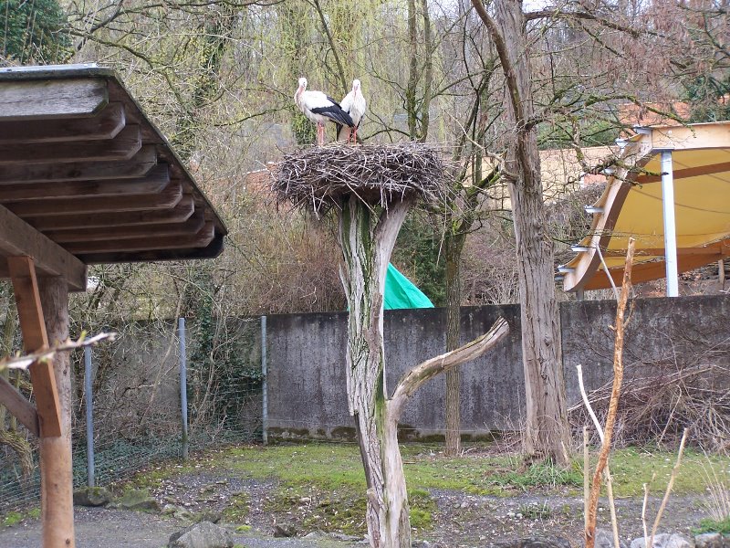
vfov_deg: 14.1
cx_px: 365
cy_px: 274
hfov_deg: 18.7
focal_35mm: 105
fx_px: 2214
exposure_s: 1/100
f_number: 3.2
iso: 80
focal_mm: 17.5
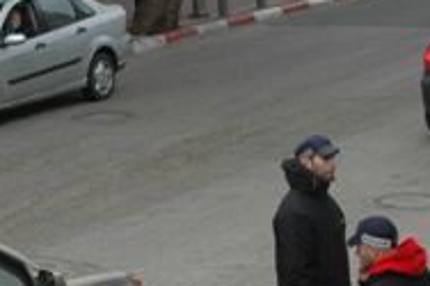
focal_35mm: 180
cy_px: 255
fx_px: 2148
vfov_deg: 7.6
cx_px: 181
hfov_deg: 11.4
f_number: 9
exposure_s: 1/250
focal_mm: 22
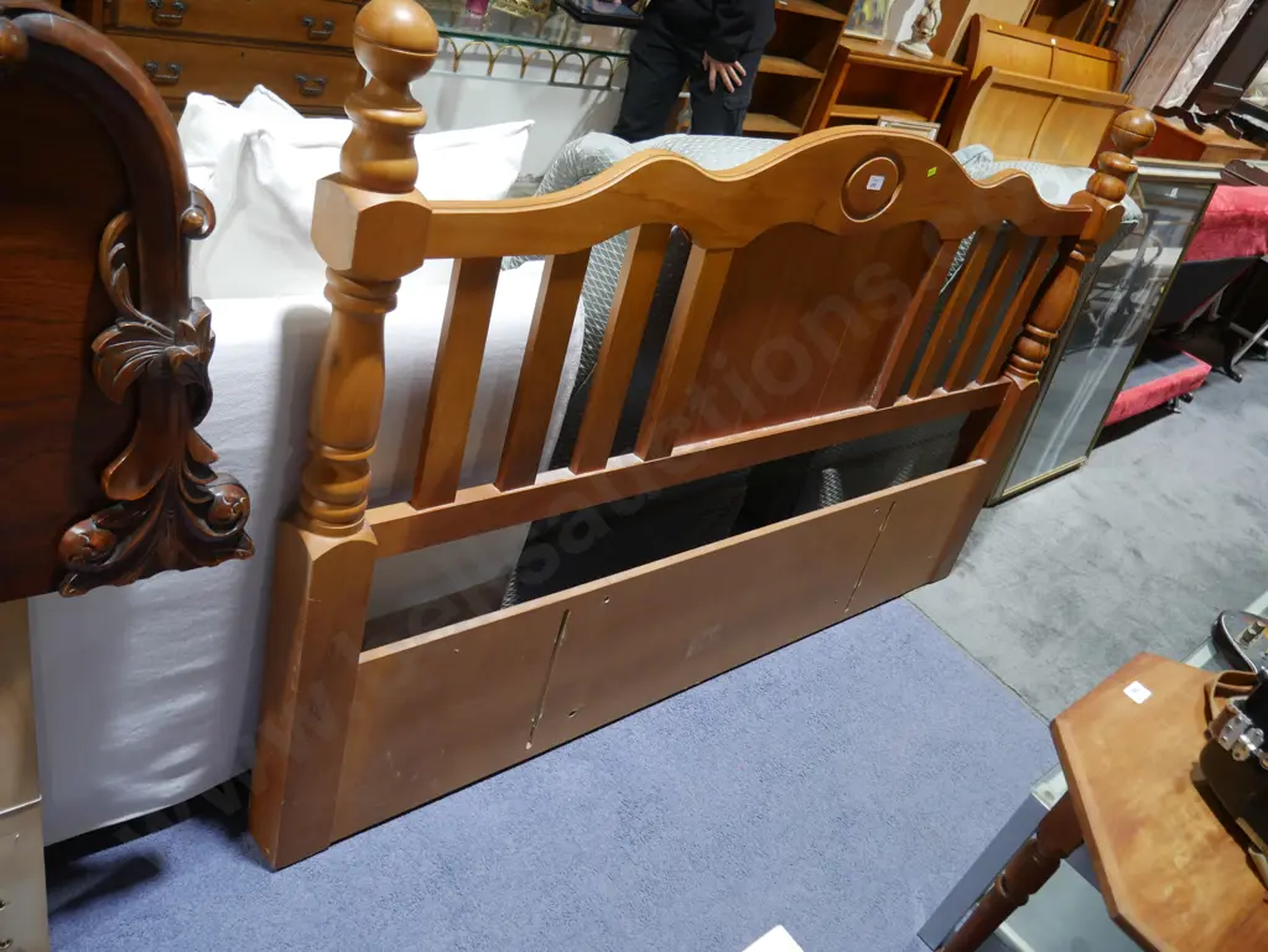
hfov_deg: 63.4
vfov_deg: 49.8
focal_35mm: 28
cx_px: 634
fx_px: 1026
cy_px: 476
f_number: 3.5
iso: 400
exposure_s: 1/60
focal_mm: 14
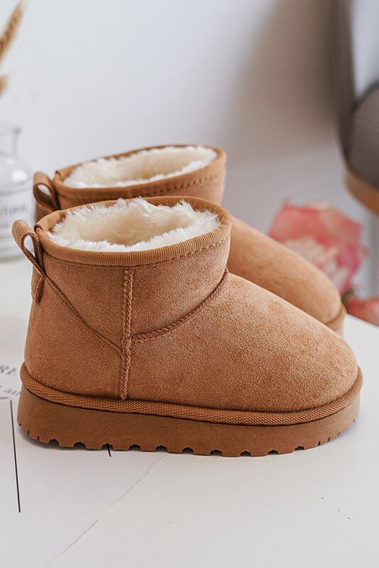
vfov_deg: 44.5
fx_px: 695
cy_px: 284
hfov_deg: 30.5
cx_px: 190
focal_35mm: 44
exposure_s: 1/100
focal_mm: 44
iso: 500
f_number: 4
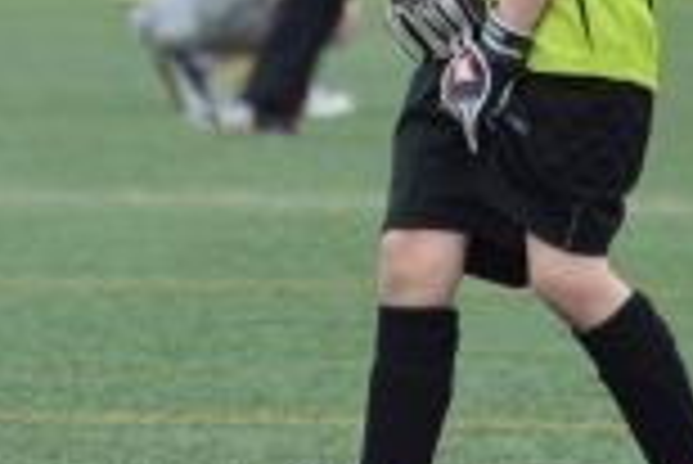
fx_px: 22485
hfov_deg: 1.8
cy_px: -47
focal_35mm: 1167
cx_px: 518
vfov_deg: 1.2
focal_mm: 200
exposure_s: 1/1000
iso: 400
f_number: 5.6
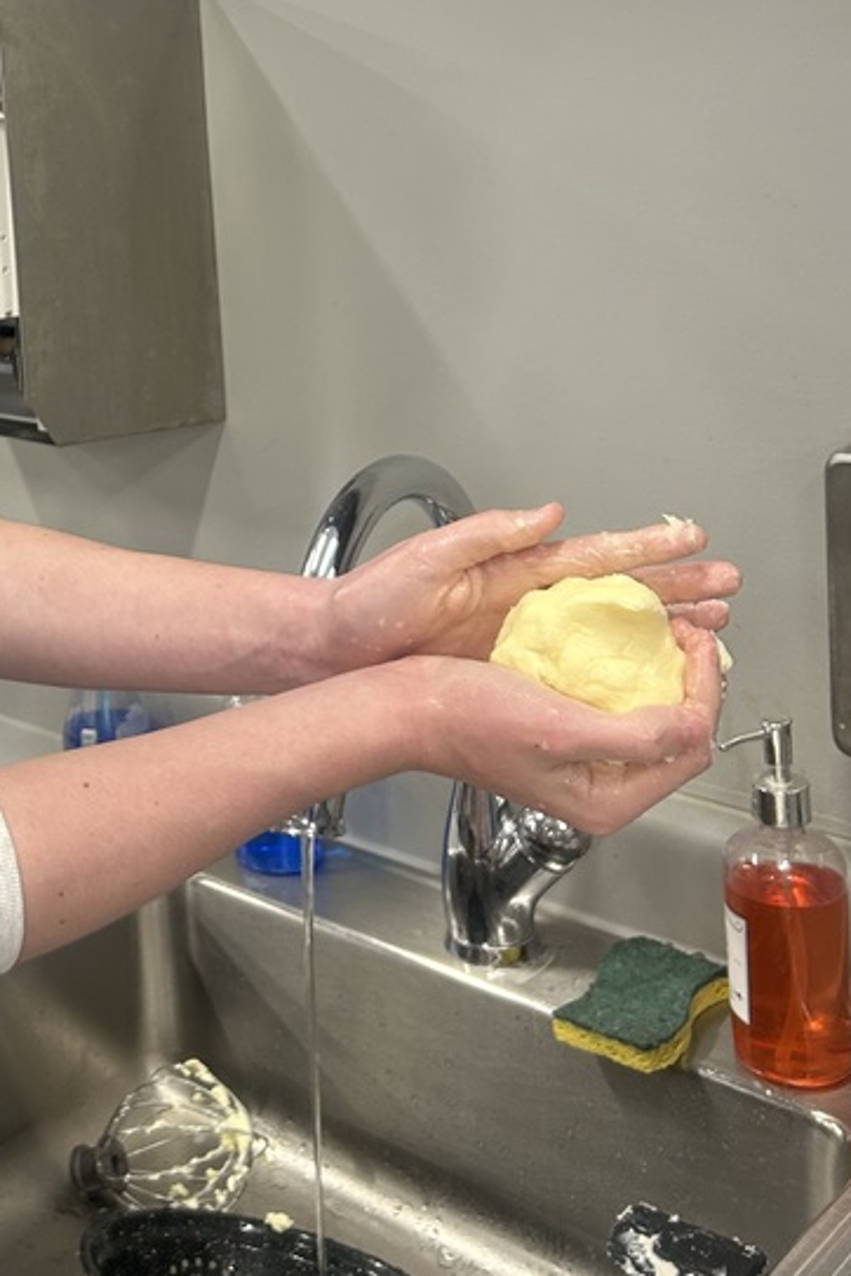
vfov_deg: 37.8
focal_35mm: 51
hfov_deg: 25.2
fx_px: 1808
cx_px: 7
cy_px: 296
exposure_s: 1/60
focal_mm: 5.7
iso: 100
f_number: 1.5
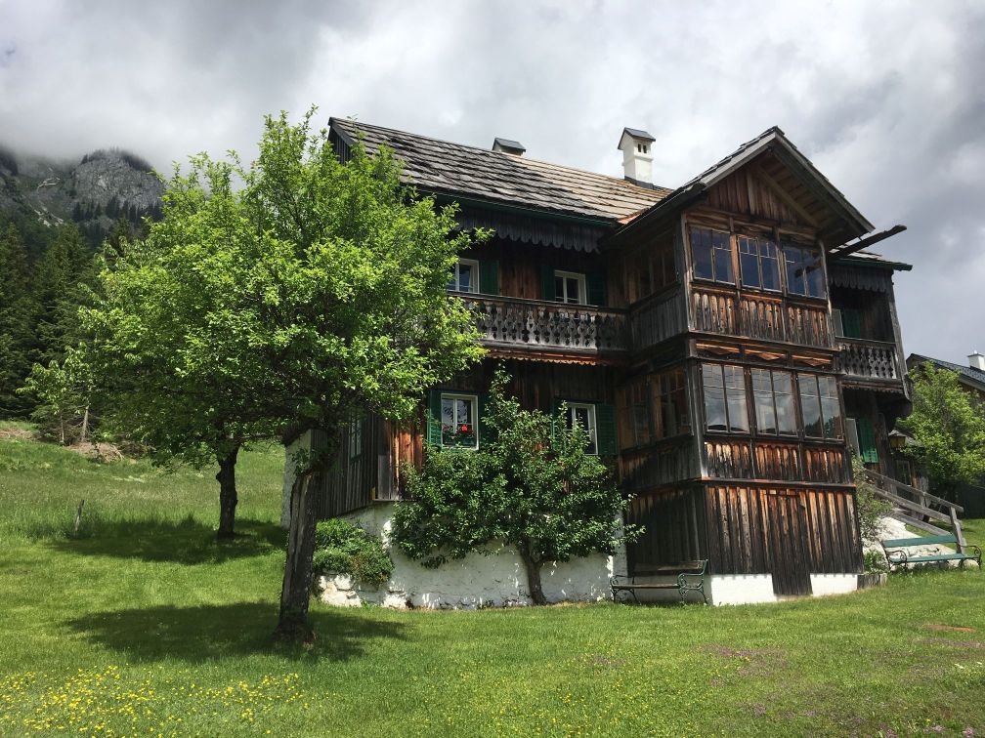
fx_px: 825
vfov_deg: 48.2
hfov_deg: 61.7
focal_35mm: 29
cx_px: 492
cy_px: 369
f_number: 2.2
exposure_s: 1/2198
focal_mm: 4.15
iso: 25
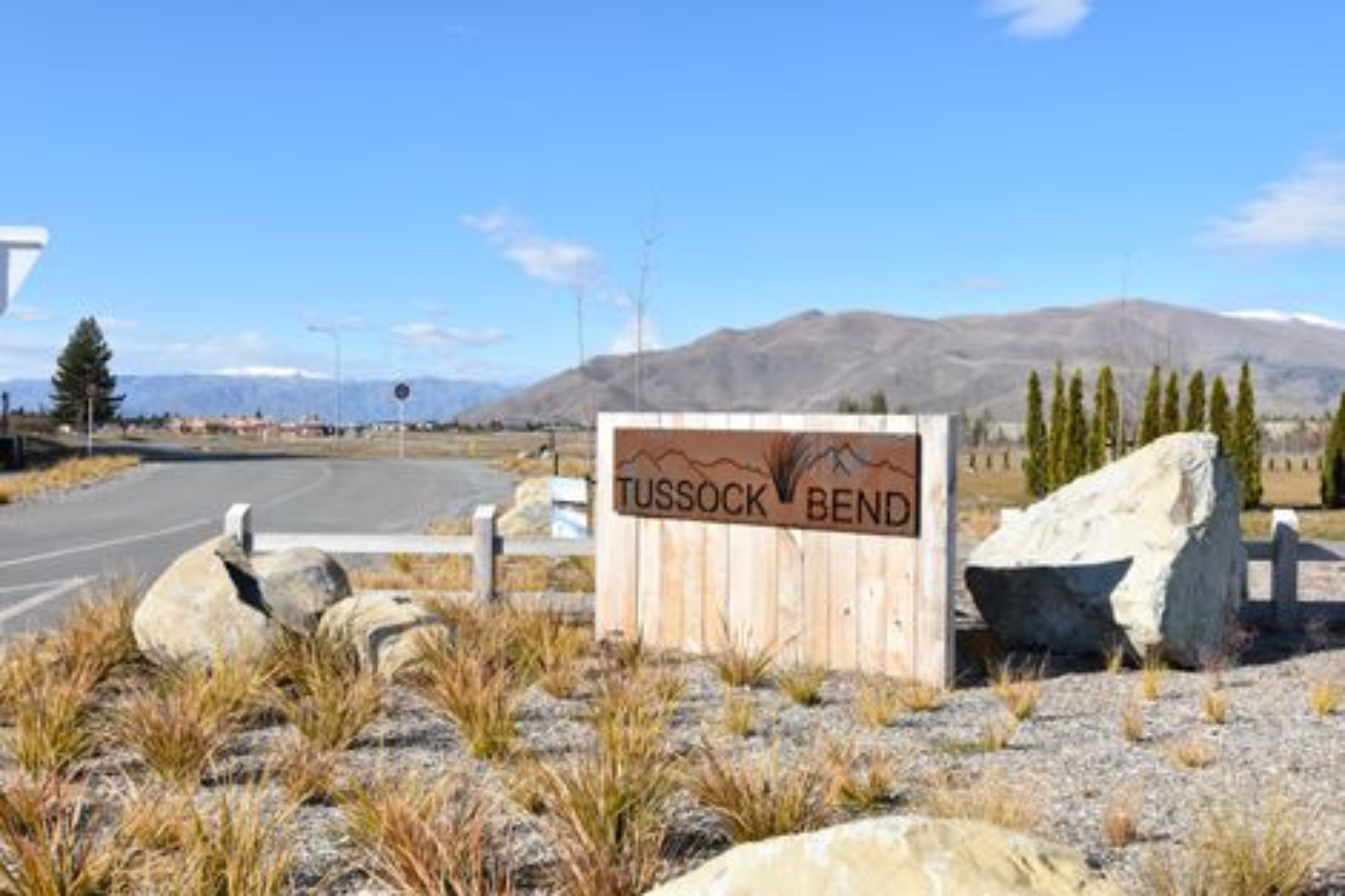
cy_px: 448
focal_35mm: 36
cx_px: 672
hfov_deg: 53.1
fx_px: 1344
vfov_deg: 36.8
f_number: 10
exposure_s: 1/400
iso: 200
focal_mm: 24
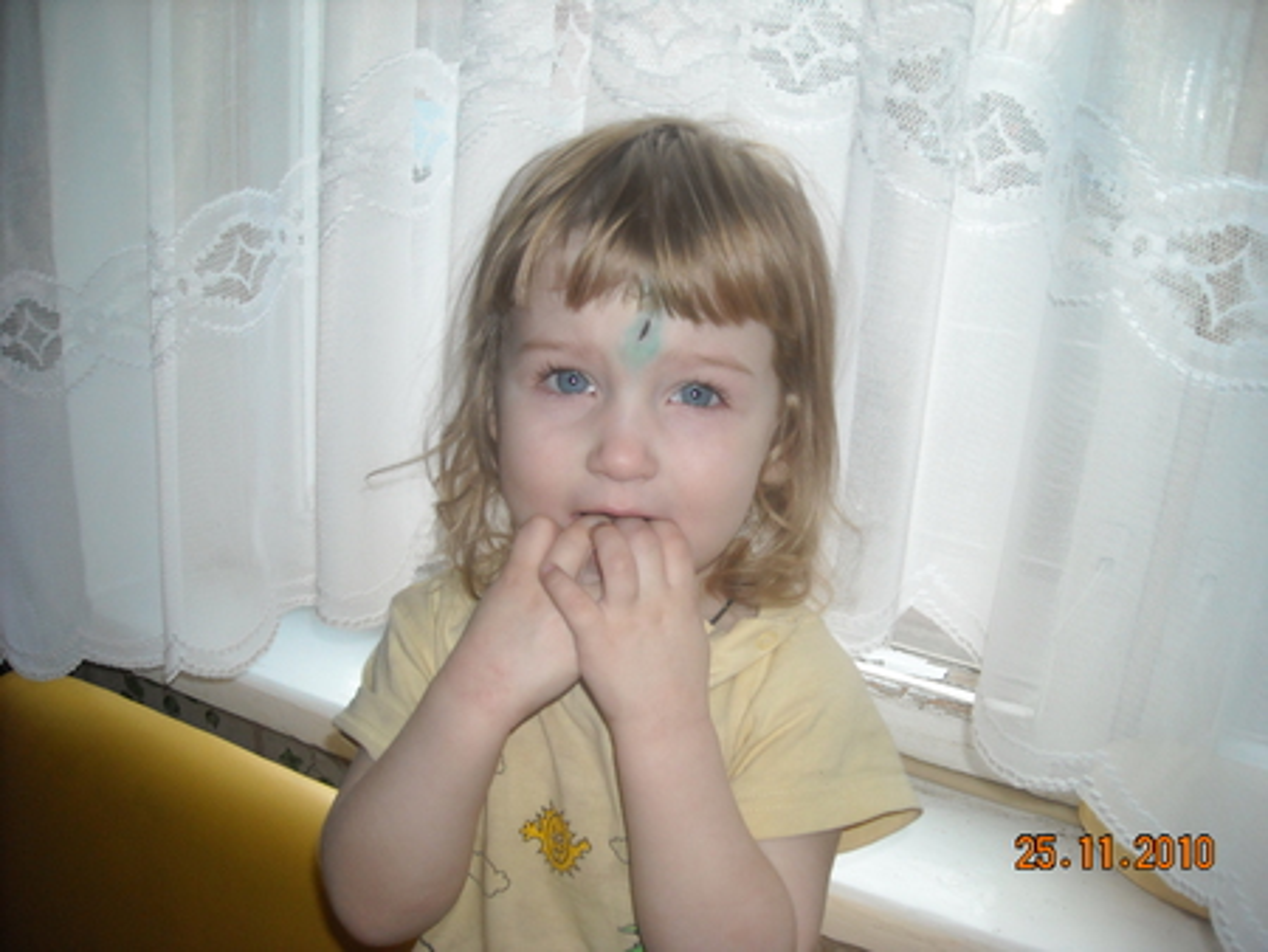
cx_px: 634
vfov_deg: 40.7
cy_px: 476
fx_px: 1283
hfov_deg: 52.6
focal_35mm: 35
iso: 200
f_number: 2.8
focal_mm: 5.7
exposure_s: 1/60
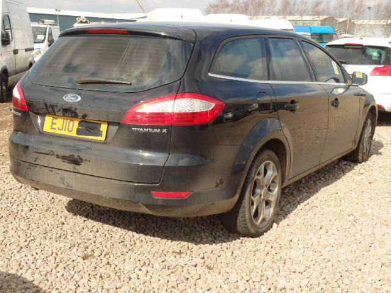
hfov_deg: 41.2
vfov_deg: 31.5
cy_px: 146
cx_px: 196
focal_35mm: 46
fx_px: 520
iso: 125
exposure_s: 1/500
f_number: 4.9
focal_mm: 8.3
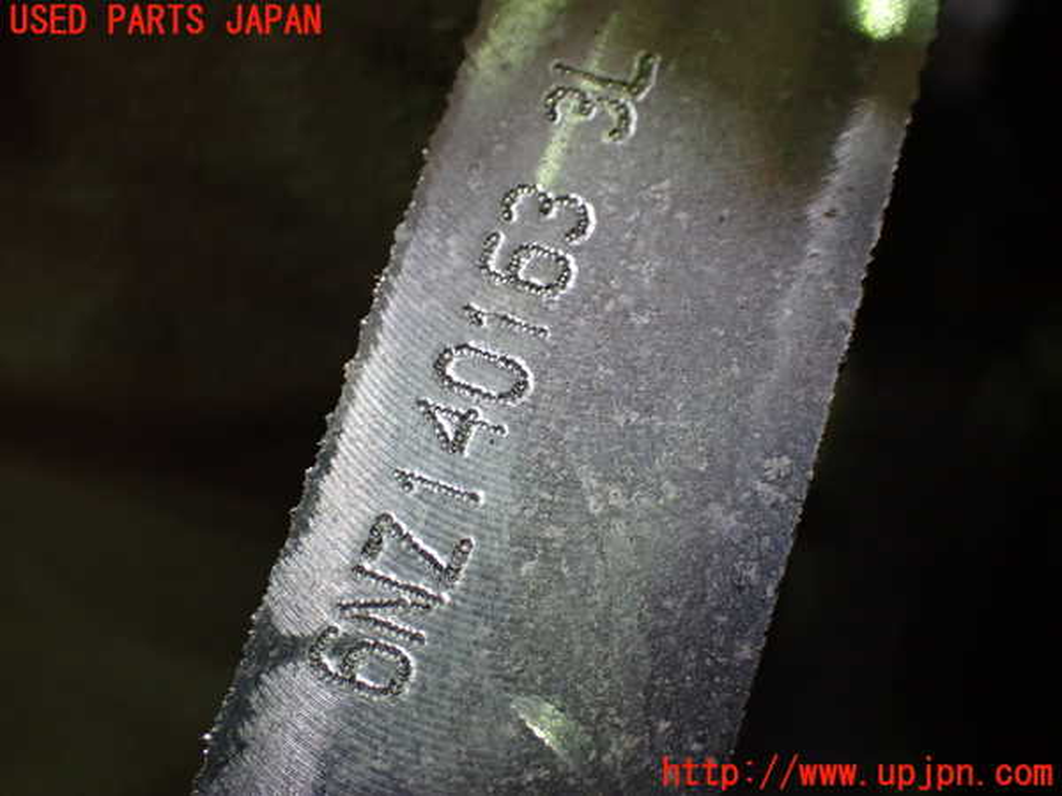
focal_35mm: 44
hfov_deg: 42.9
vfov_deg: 32.9
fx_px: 1350
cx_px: 531
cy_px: 398
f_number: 2.9
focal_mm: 7.84
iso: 800
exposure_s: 1/60
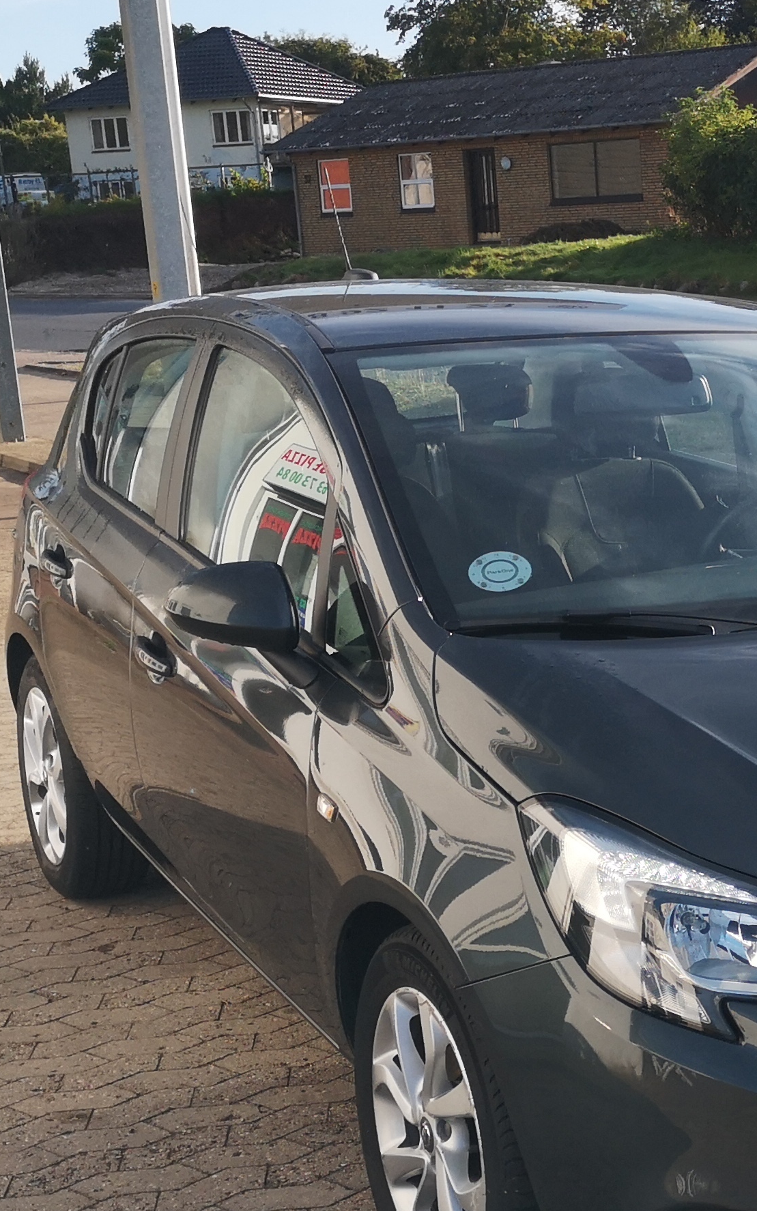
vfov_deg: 31.8
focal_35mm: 64
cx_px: 795
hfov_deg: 19.6
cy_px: 798
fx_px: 2112
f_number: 1.8
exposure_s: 1/1946
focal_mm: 3.95
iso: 50
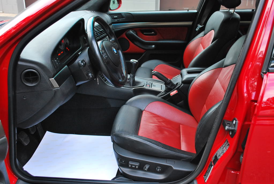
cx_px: 137
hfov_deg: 53.0
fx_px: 275
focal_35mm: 36
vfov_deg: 37.0
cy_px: 92
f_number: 5
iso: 800
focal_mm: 24
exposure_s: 1/40
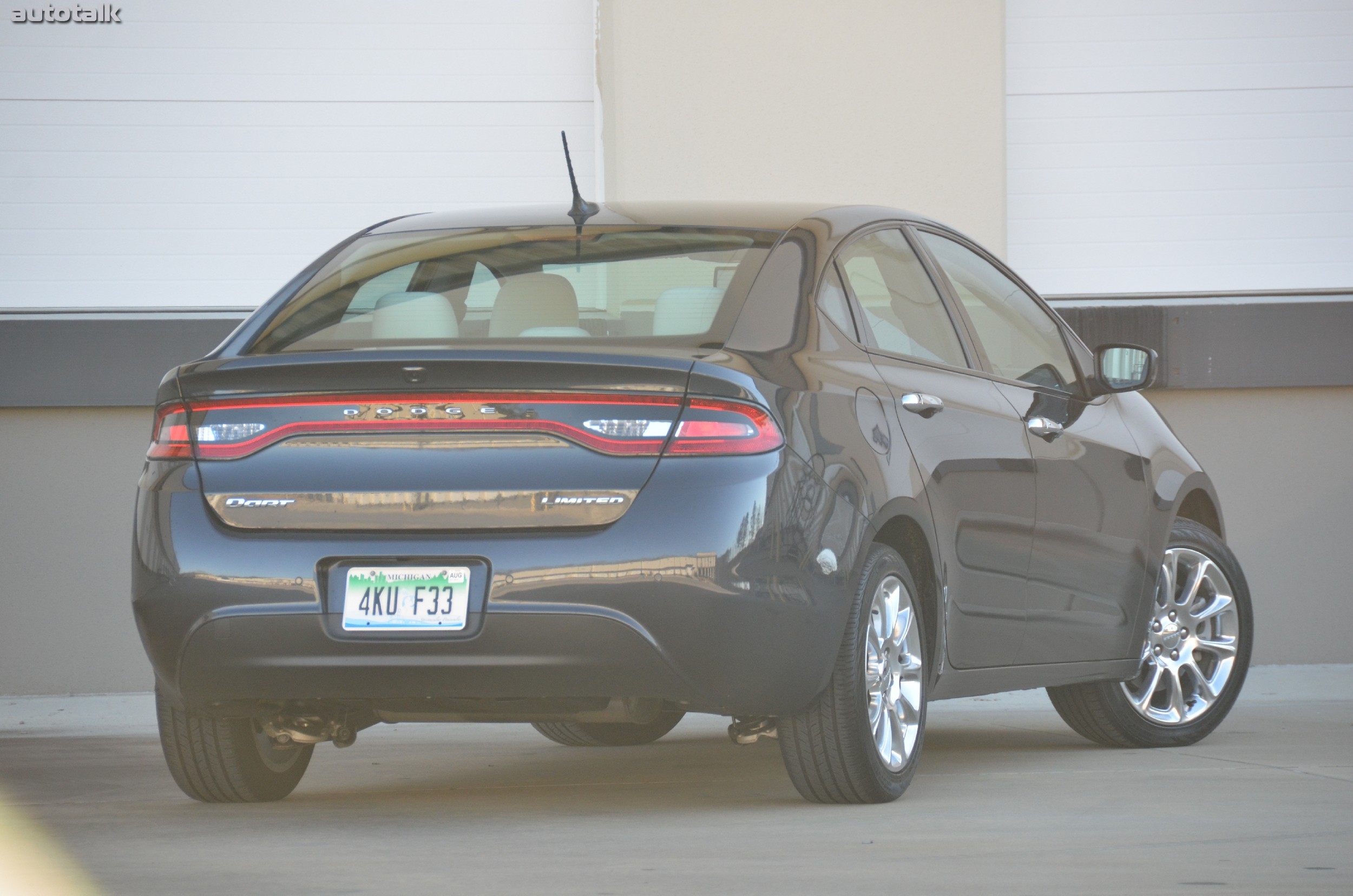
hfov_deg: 8.1
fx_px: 9564
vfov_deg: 5.4
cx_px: 676
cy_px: 448
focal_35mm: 255
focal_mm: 170
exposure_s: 1/500
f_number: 5.6
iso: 900
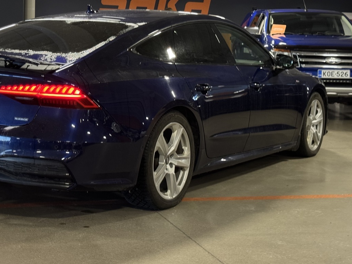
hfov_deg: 28.7
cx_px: 112
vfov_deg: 21.9
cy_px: 98
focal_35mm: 67
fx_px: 681
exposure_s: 1/56
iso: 250
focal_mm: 6.76
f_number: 1.78
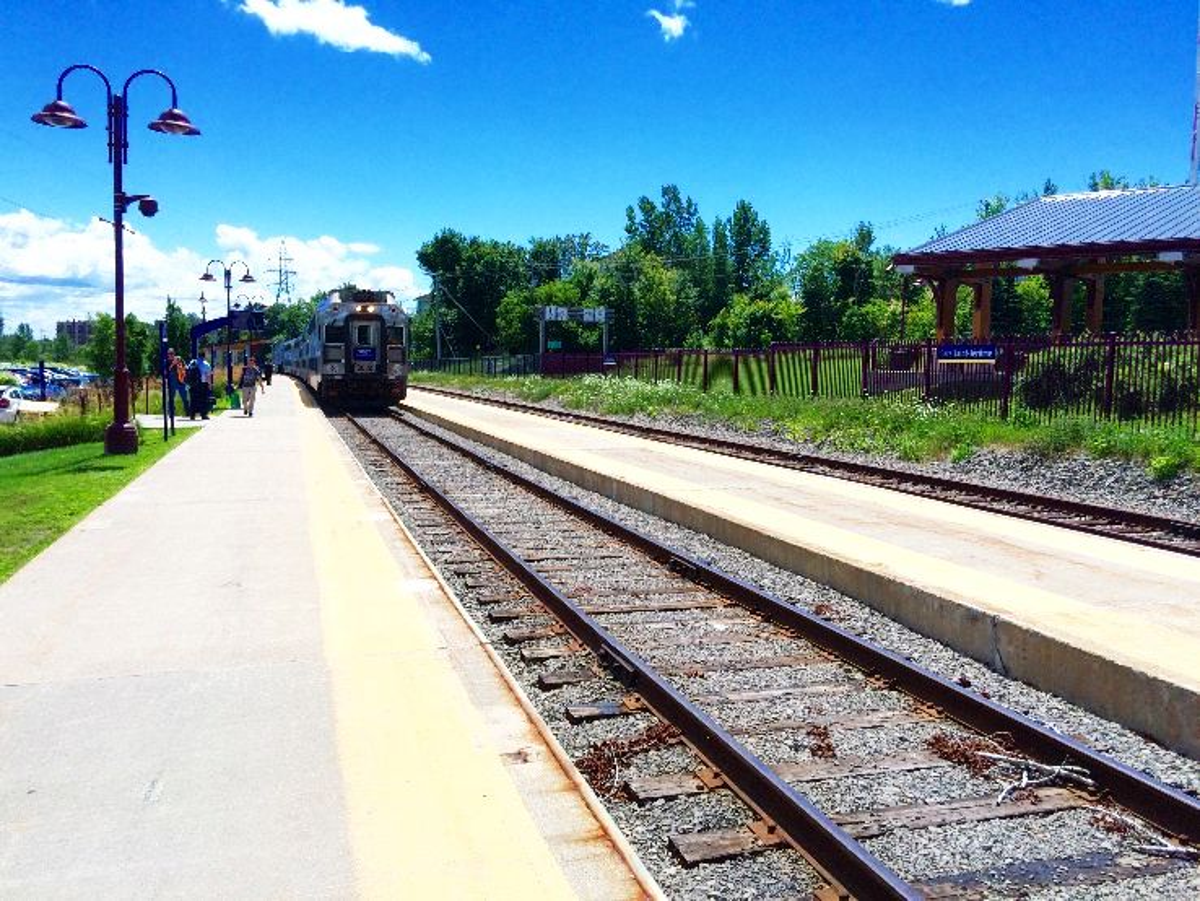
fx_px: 1006
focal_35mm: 29
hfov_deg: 61.6
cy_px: 450
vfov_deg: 48.3
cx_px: 600
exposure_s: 1/2933
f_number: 2.2
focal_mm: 4.15
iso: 40
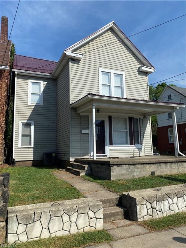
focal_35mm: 26
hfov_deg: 53.1
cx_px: 93
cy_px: 124
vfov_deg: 67.3
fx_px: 186
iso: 32
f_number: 1.8
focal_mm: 4.25
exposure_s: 1/3610
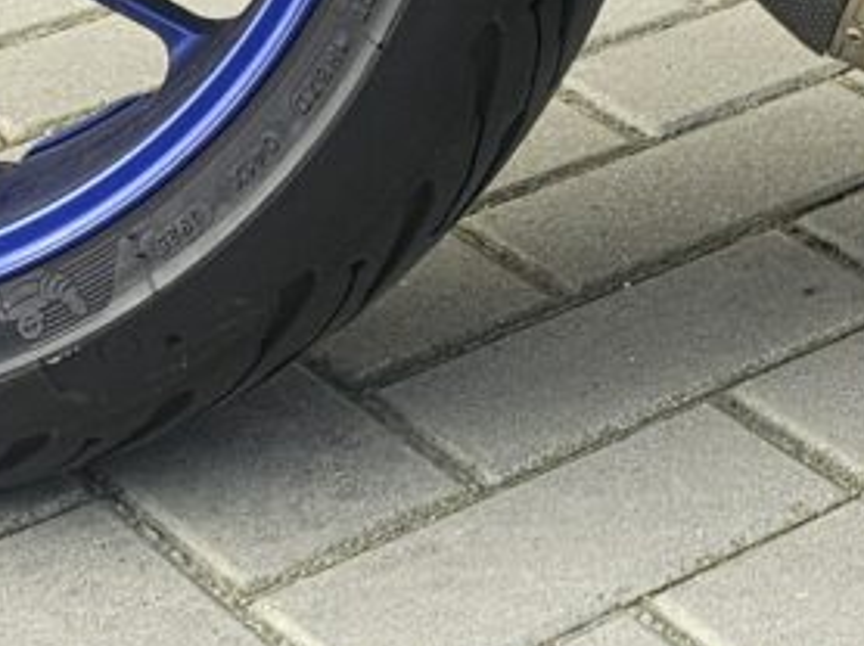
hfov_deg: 11.6
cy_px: -953
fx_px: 3965
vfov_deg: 8.5
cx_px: 1504
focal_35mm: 159
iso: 25
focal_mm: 5.4
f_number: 1.8
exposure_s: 1/320
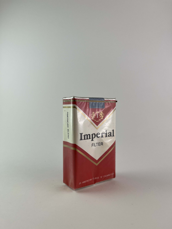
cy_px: 114
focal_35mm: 26
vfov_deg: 67.3
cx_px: 86
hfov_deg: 53.1
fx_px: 172
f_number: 1.6
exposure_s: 1/421
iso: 50
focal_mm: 5.1
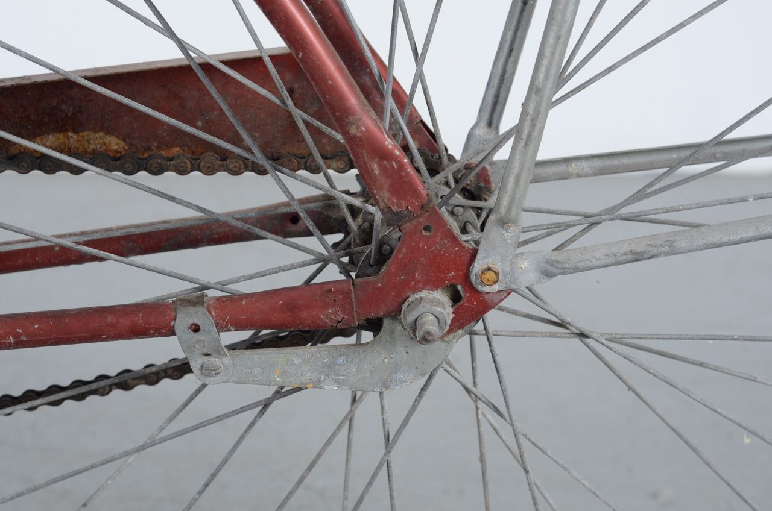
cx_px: 386
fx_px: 1605
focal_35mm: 75
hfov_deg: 27.0
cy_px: 256
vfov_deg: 18.1
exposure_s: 1/125
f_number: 5.6
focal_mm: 50
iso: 100
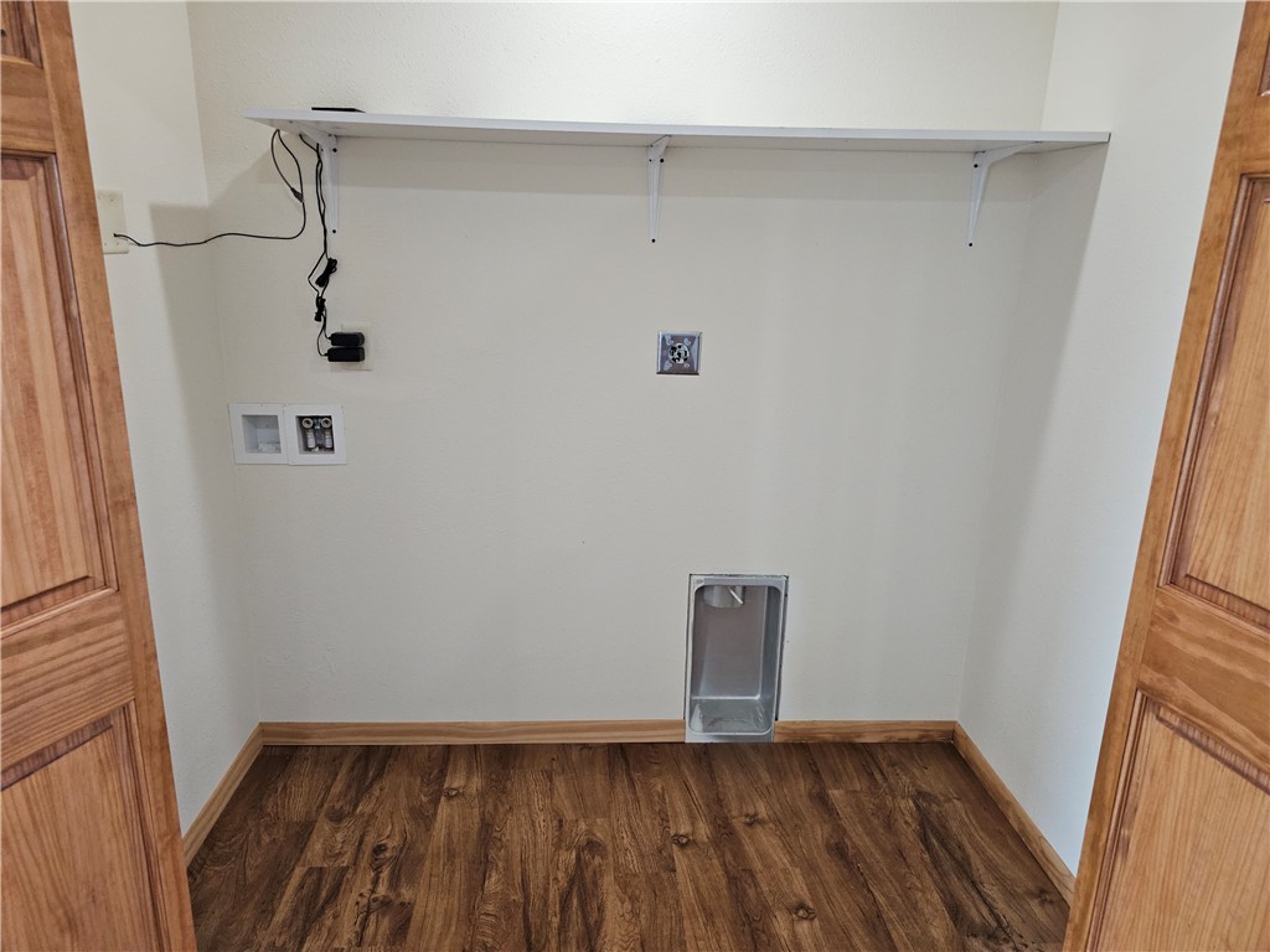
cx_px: 635
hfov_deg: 73.9
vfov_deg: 58.9
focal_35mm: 23
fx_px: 844
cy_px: 476
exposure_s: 1/120
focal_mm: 6.3
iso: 160
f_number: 1.7
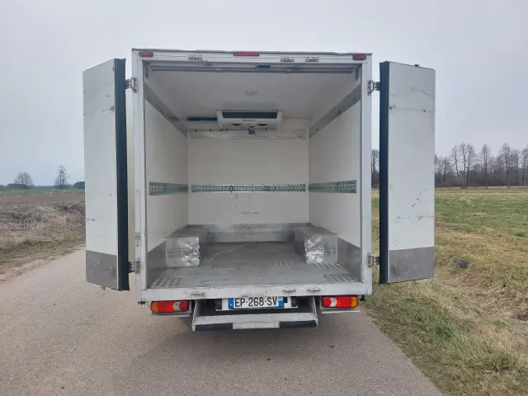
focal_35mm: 25
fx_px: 381
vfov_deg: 54.9
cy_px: 198
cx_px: 264
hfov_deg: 69.4
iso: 25
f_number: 1.8
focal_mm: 5.23
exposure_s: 1/649
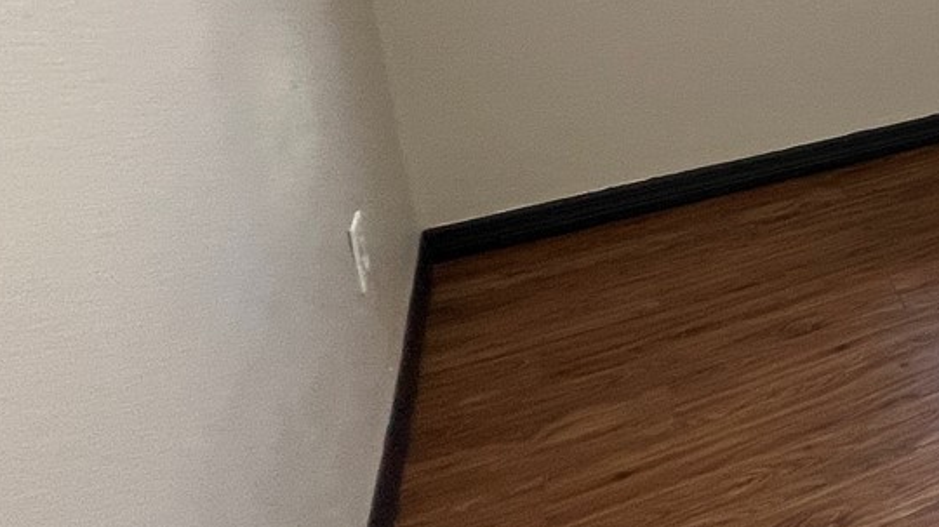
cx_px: 1285
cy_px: -101
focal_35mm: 42
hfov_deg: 32.6
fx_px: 1045
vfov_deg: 25.5
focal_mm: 1.57
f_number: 1.8
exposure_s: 1/120
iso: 125
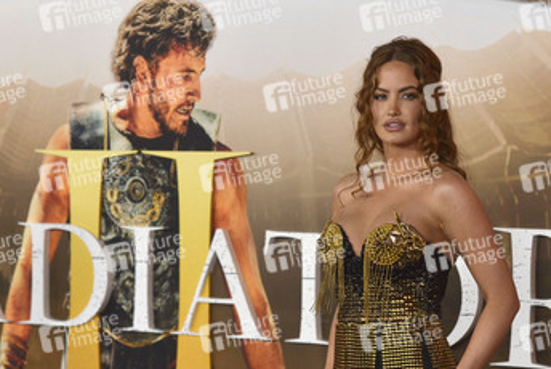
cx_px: 261
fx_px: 1501
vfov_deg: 14.0
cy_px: 213
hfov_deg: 20.8
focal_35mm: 98
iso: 500
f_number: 5.6
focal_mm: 75
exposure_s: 1/250
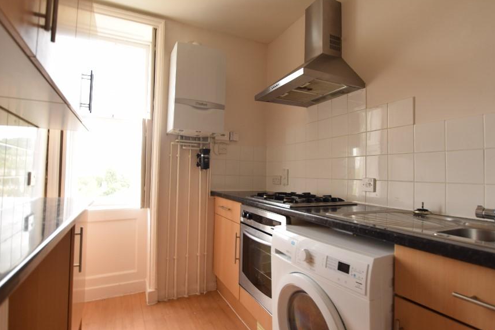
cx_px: 245
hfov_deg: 90.0
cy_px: 163
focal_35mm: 18
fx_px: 248
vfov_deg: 67.4
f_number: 4.5
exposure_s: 1/25
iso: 100
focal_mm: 10
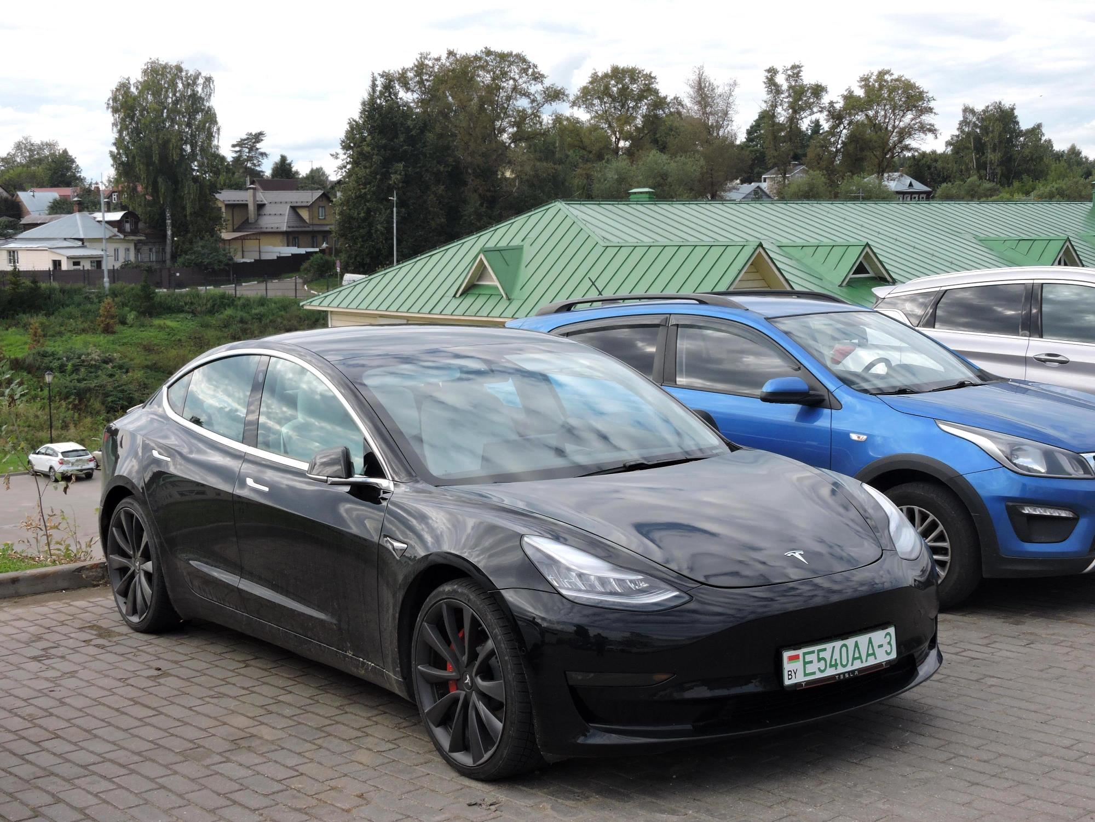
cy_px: 411
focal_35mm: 50
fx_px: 1582
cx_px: 548
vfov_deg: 29.1
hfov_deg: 38.2
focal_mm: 9
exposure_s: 1/320
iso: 100
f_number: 4
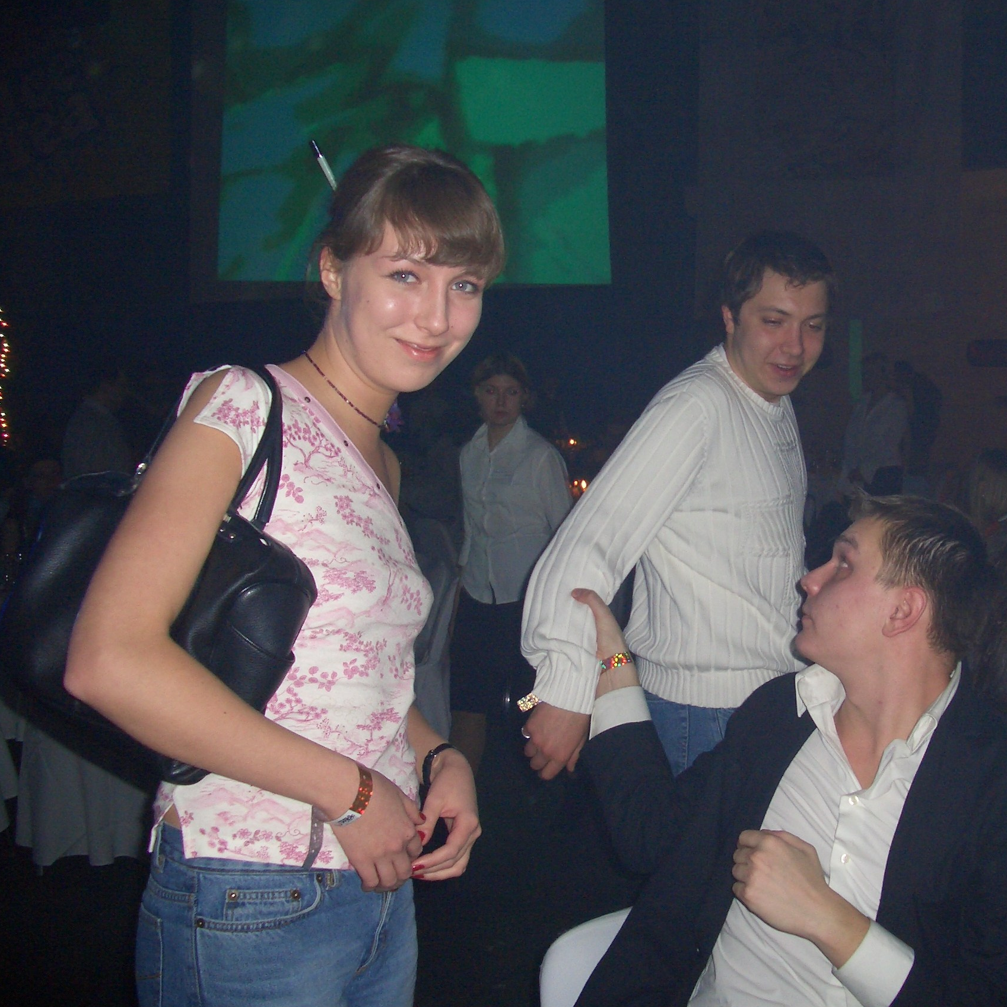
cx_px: 672
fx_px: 1382
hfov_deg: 39.6
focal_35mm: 42
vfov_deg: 40.0
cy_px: 503
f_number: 2.6
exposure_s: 1/60
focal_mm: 5.8
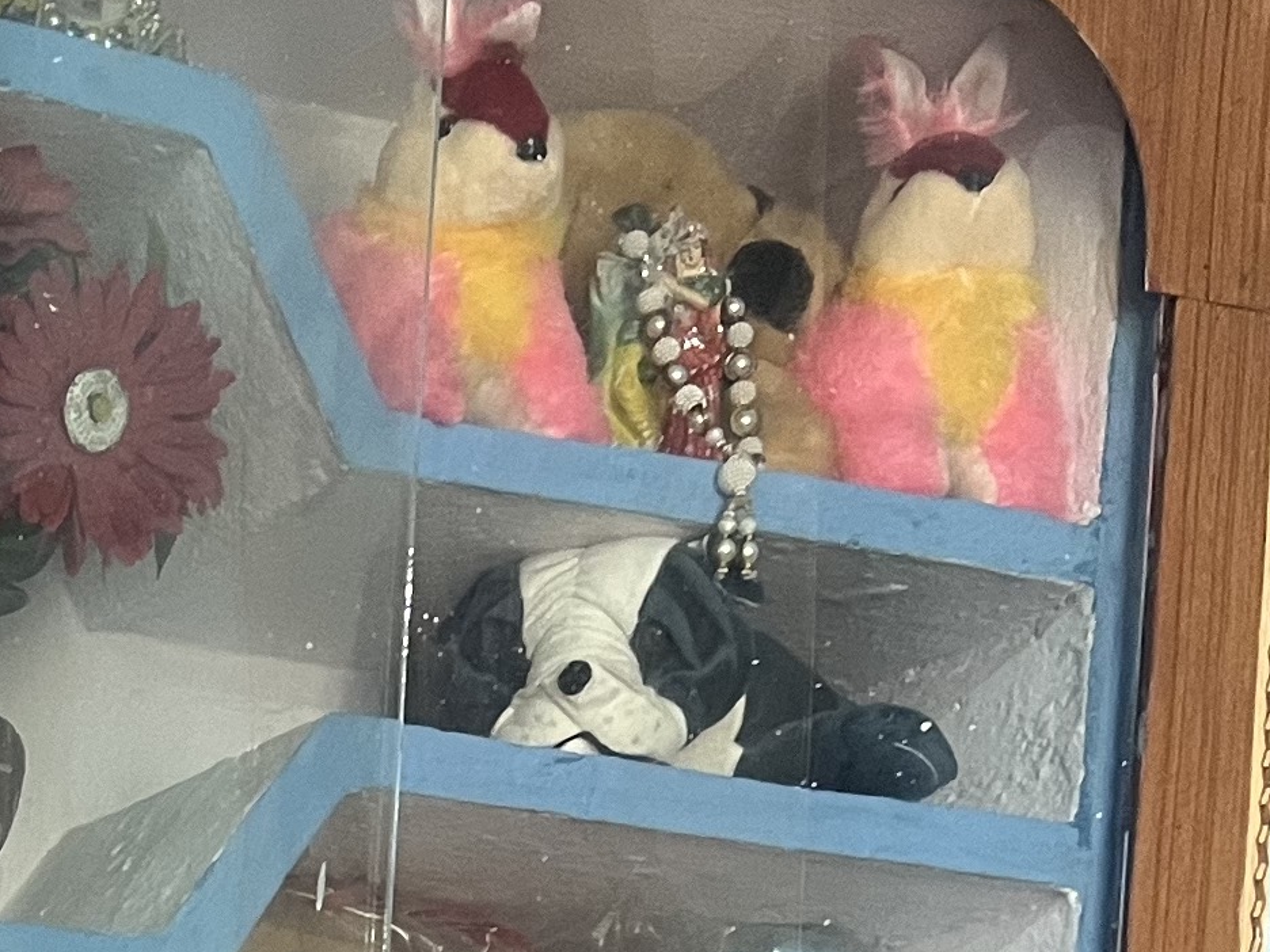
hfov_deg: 15.5
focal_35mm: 112
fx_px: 4109
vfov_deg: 11.6
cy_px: 2017
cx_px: -879
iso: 250
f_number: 1.5
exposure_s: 1/50
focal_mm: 5.7
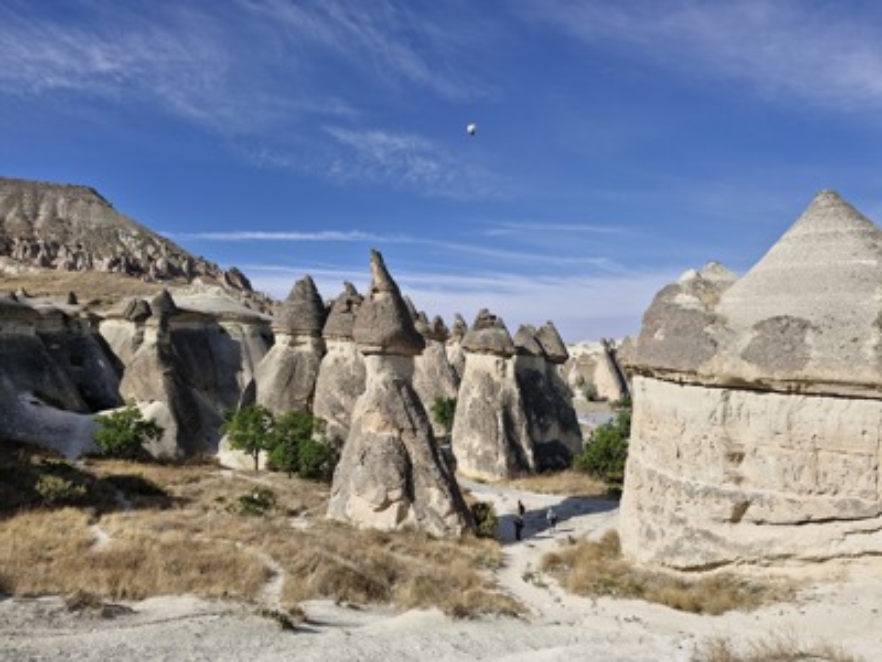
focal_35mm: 23
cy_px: 331
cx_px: 441
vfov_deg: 58.9
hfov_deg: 73.9
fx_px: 586
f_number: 1.8
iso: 50
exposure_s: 1/3352
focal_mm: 5.54
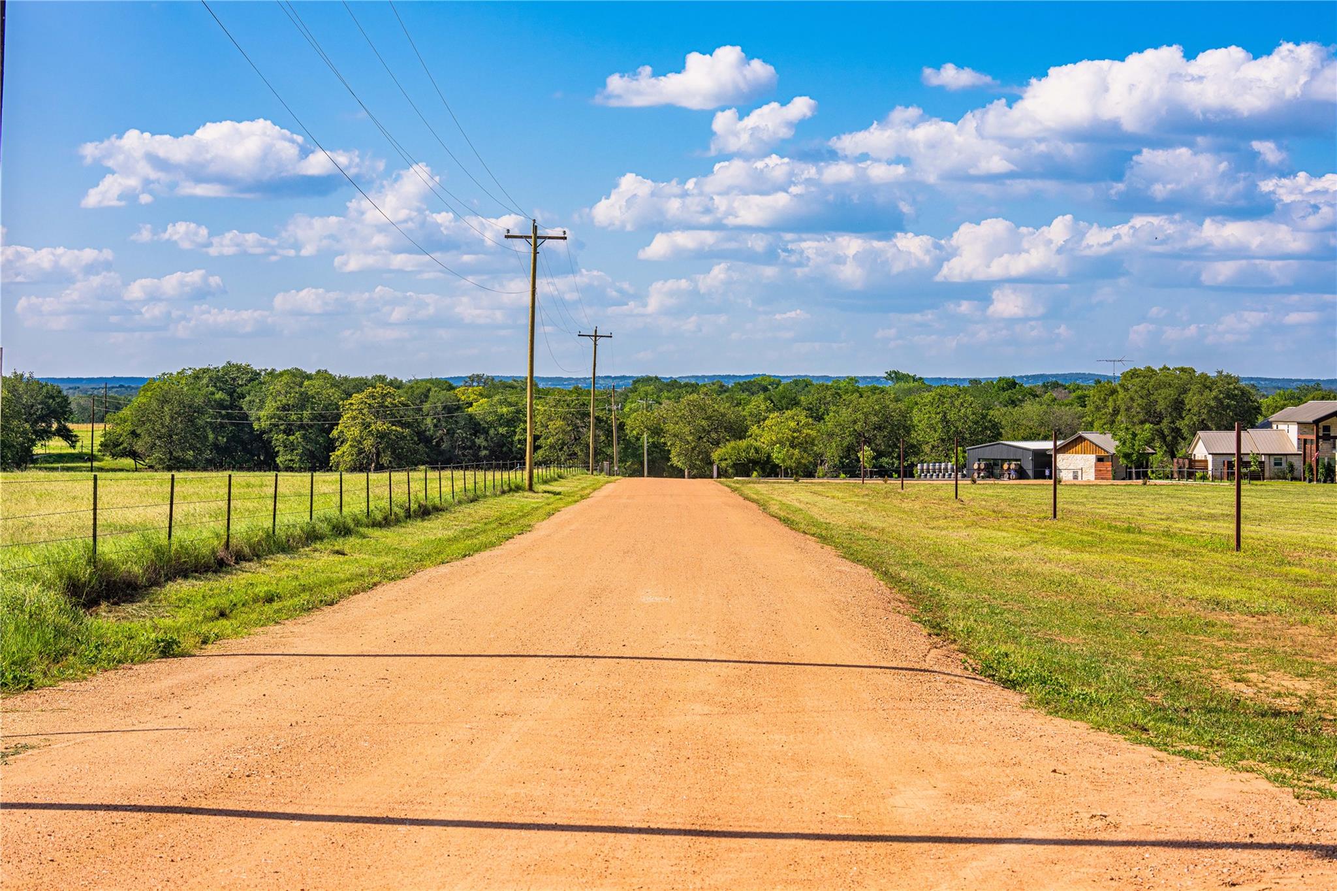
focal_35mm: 70
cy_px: 446
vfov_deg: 19.4
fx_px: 2599
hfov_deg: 28.9
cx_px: 668
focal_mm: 70
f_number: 10
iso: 100
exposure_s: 1/250
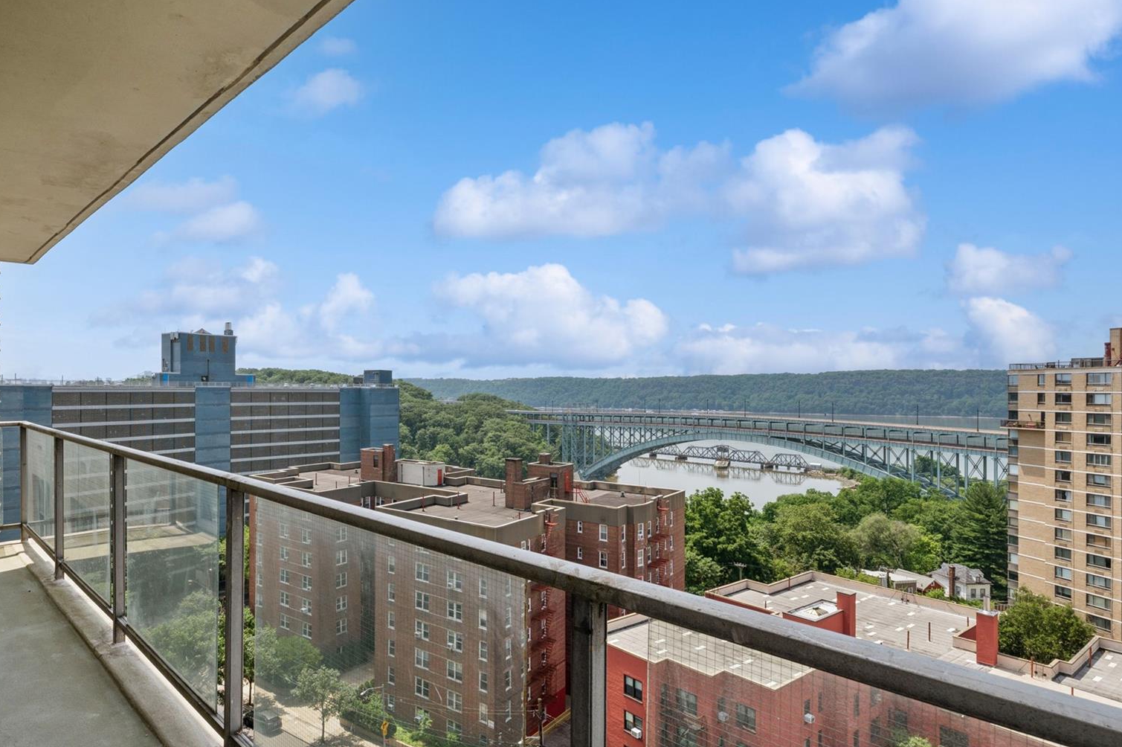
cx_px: 419
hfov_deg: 85.2
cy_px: 444
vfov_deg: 64.0
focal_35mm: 19
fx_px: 592
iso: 200
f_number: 11
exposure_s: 1/250
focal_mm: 14
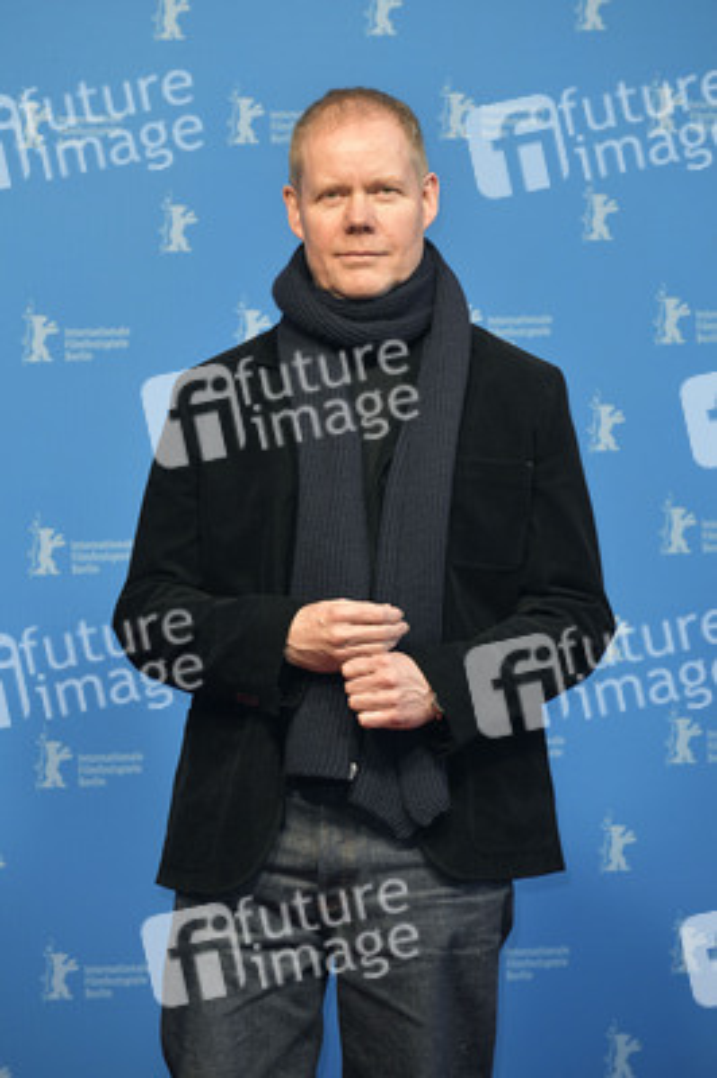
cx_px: 358
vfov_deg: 10.8
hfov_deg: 7.2
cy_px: 539
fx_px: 5686
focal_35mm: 190
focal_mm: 190
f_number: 5.6
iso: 2000
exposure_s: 1/160
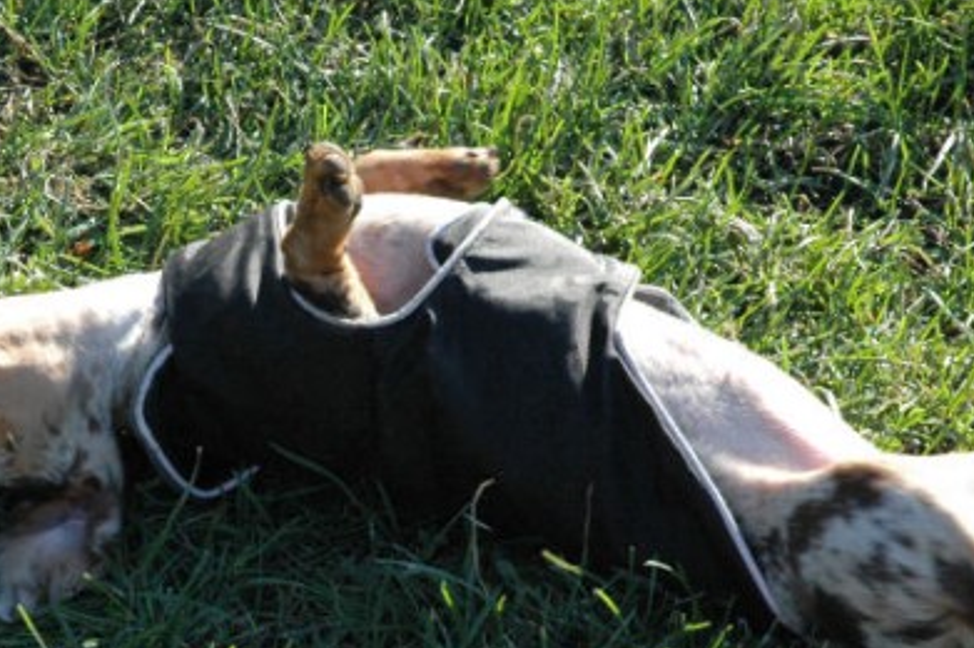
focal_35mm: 155
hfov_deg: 13.2
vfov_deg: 8.8
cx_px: 326
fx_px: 4190
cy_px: 384
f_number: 10
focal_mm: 56
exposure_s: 1/400
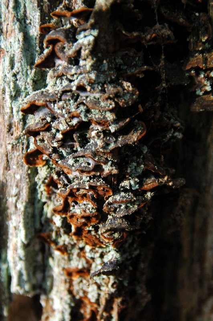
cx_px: 106
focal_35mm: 180
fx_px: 1602
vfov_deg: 11.4
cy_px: 160
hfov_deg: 7.6
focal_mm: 120
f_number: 8
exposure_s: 1/350
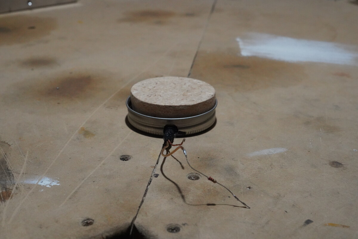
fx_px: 497
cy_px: 120
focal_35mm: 50
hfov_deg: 39.6
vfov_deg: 27.0
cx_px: 179
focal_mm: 50
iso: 12800
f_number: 10
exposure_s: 1/125
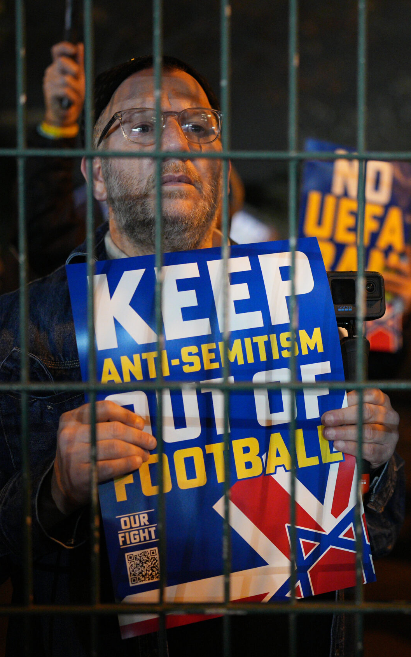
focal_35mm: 54
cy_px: 328
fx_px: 968
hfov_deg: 23.6
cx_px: 325
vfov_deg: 37.5
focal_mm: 35
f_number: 1.4
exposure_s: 1/125
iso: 6400
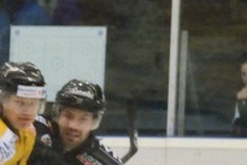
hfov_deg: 4.9
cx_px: -474
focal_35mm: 405
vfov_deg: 3.4
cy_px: 355
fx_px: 2781
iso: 6400
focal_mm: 52
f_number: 5
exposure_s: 1/800
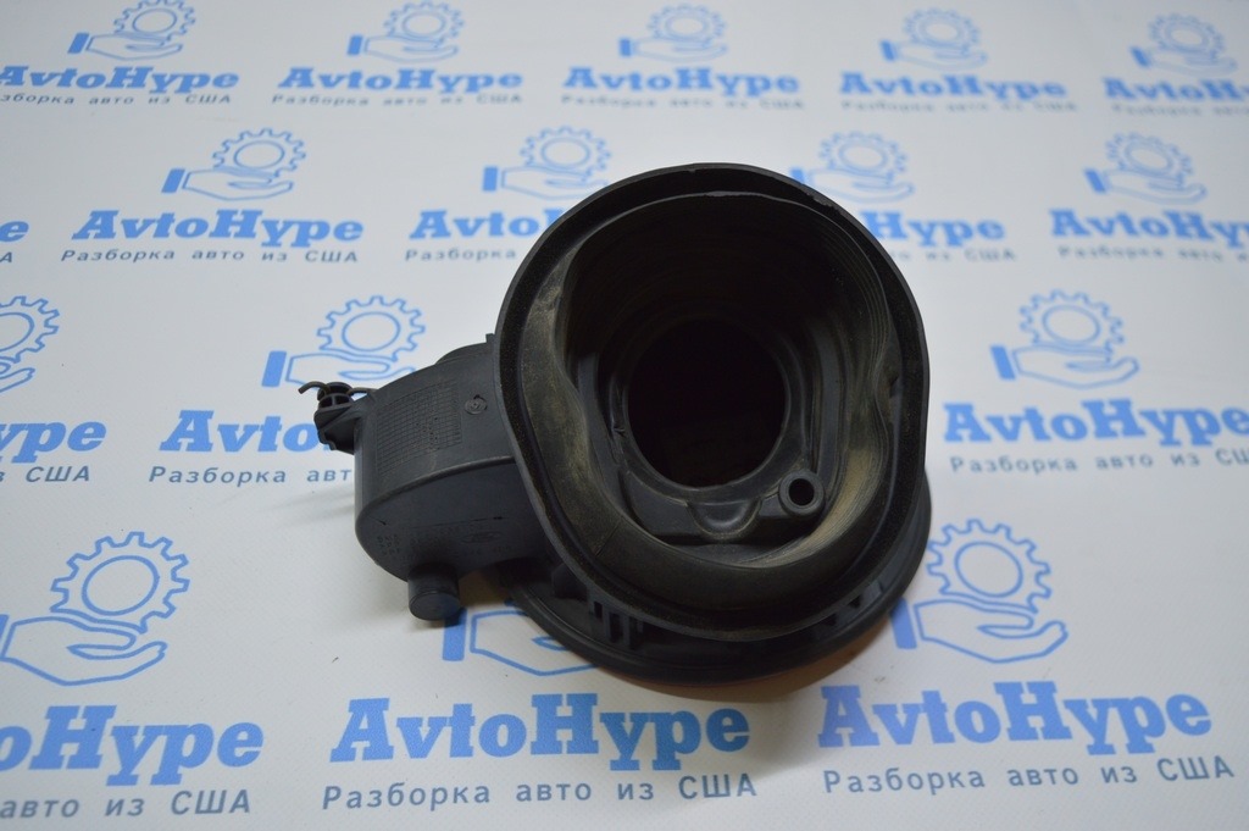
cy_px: 416
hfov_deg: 57.3
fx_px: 1144
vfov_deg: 39.9
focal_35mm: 33
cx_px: 624
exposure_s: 1/100
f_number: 3.8
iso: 400
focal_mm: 22
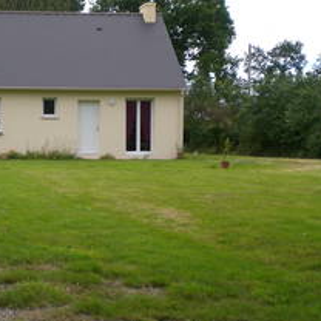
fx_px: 818
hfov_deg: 21.8
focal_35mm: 78
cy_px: 182
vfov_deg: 22.2
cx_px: 48
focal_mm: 8.44
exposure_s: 1/320
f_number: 3.6
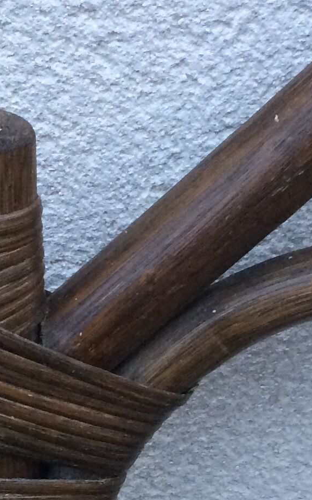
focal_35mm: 109
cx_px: 219
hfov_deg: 12.0
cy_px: 555
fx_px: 1484
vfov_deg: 18.4
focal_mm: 4.15
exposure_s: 1/33
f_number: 2.2
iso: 160
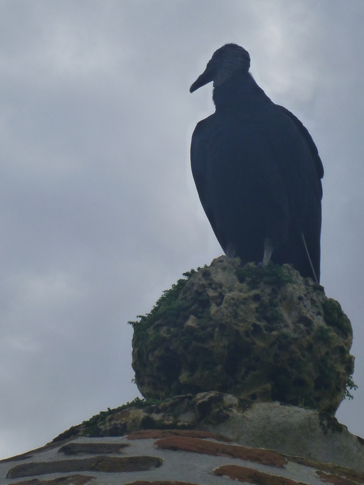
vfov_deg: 10.9
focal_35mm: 181
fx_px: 2538
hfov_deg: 8.2
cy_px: 229
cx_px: 197
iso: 160
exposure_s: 1/500
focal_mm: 22.8
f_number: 5.9
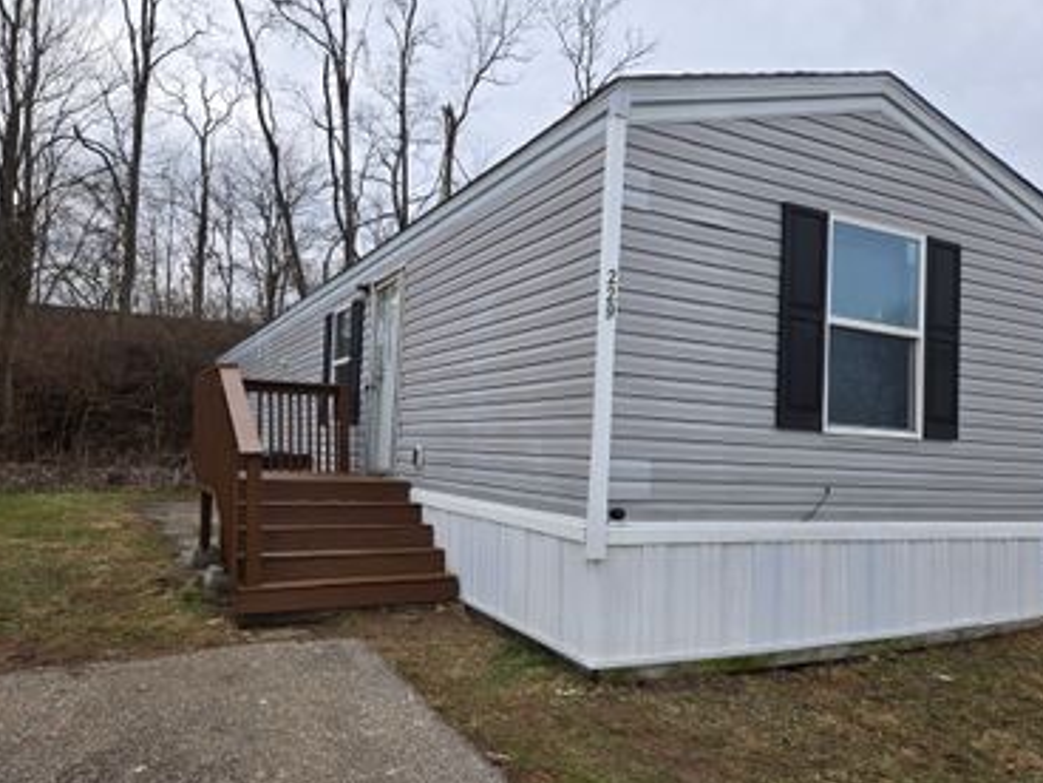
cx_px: 496
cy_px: 403
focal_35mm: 25
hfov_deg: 69.3
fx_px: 753
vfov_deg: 54.9
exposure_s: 1/358
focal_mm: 5.4
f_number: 1.8
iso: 25
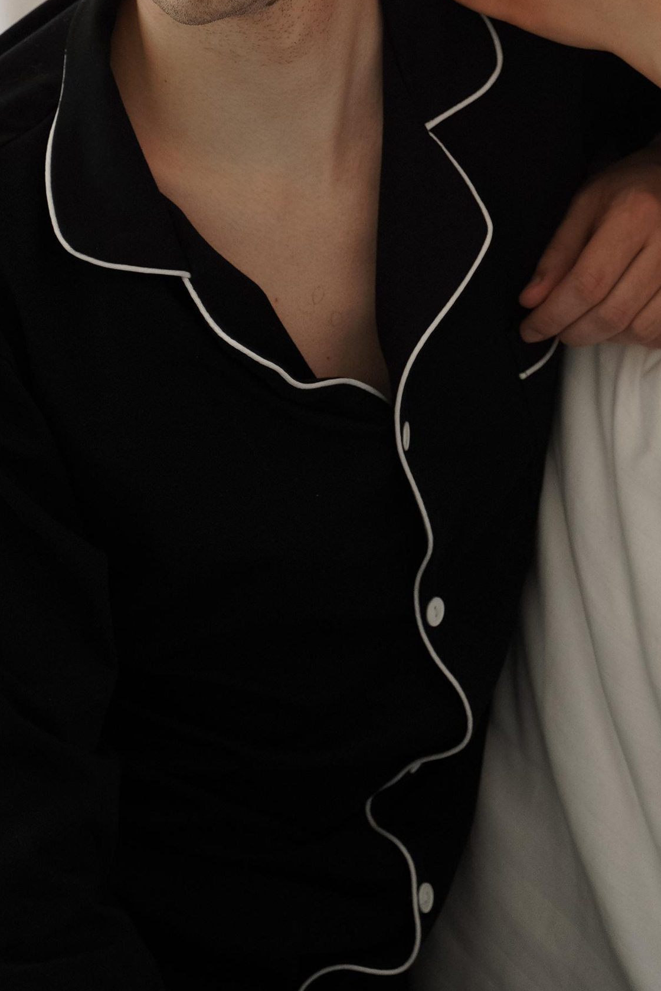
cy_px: -120
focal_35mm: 128
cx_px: 490
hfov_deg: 10.7
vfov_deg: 15.6
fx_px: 3525
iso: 640
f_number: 2.8
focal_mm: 56
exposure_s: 1/400
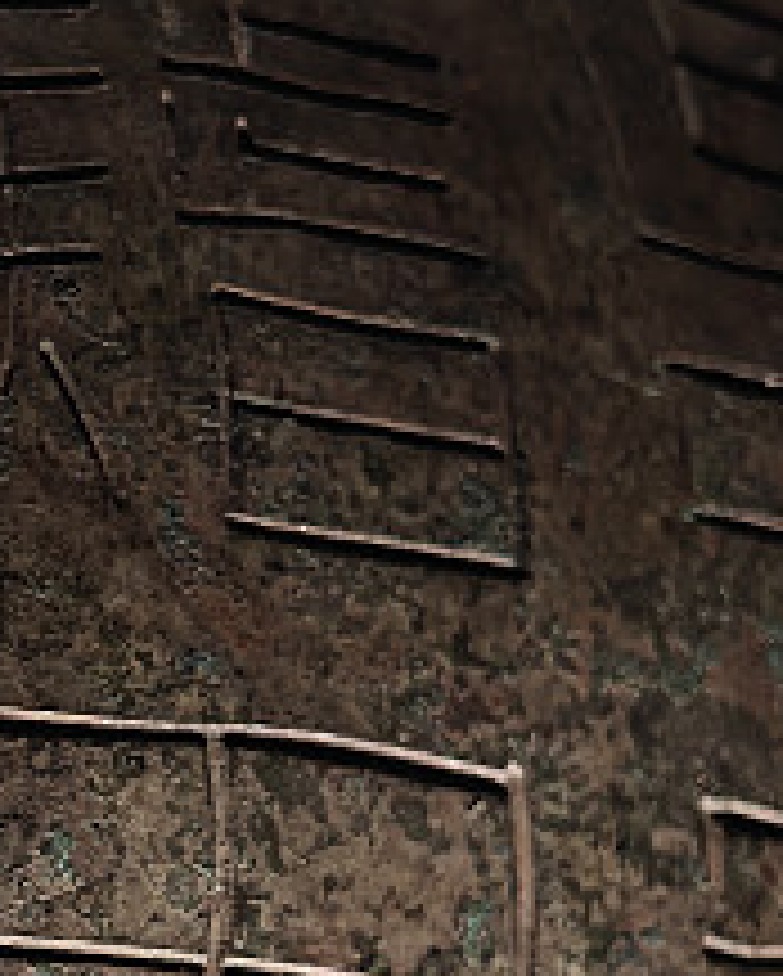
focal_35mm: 252
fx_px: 7290
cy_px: 666
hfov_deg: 6.1
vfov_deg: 7.7
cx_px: -56
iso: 1000
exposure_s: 1/33
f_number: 2.6
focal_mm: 13.3
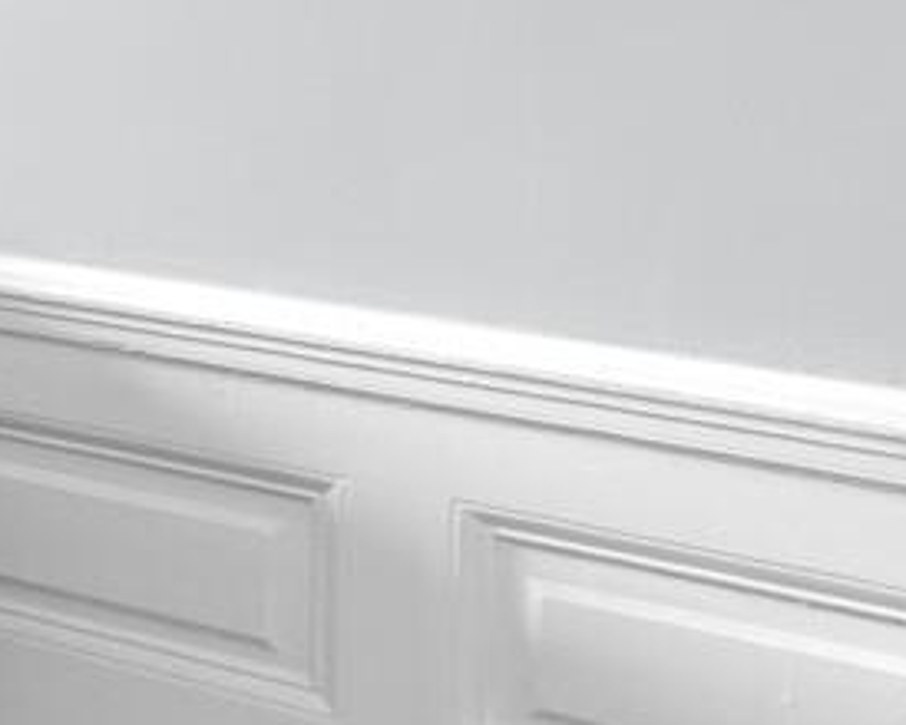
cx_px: -1104
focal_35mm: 77
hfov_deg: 16.1
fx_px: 2064
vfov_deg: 18.8
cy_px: -154
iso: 400
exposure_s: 1/5
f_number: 10
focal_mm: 10
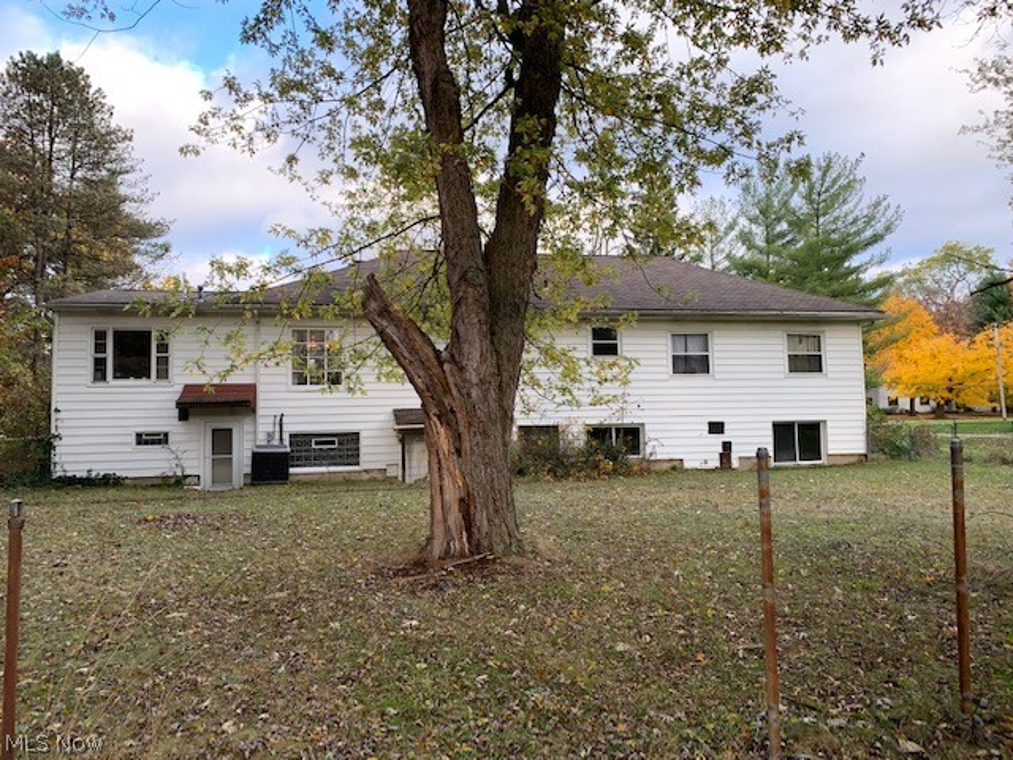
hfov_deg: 67.3
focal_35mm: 26
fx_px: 761
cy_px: 380
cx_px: 506
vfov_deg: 53.1
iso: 25
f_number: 1.8
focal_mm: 4.25
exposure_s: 1/122
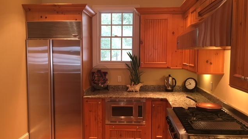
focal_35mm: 32
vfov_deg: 36.6
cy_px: 74
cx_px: 125
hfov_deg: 61.0
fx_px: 210
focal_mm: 4.15
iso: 100
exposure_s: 1/30
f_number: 2.2
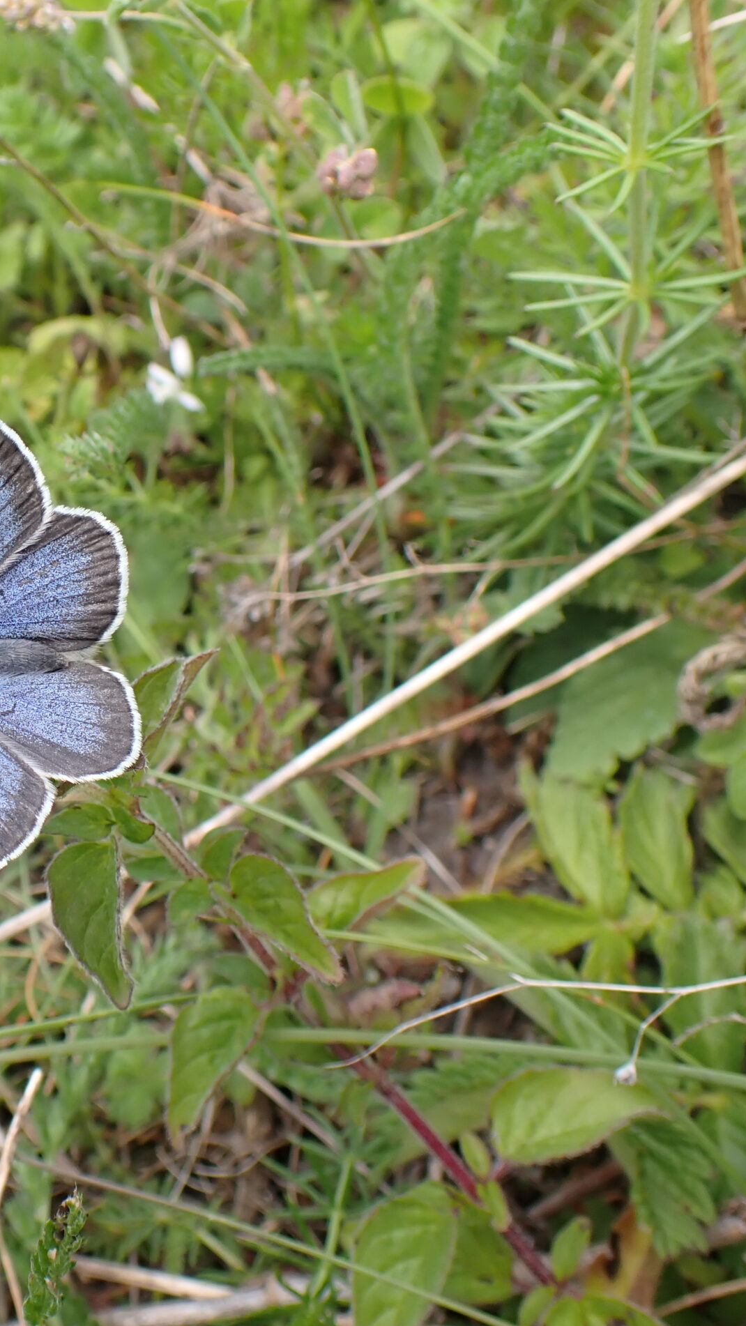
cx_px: -11
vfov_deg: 46.4
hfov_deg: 25.7
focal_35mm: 44
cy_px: 669
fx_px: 1547
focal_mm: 5.4
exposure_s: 1/400
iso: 100
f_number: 3.2
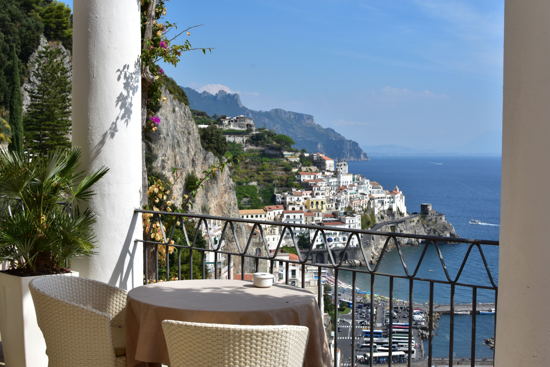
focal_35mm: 52
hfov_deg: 37.9
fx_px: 802
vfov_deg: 25.8
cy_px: 184
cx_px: 275
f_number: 10
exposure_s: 1/400
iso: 200
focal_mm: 35
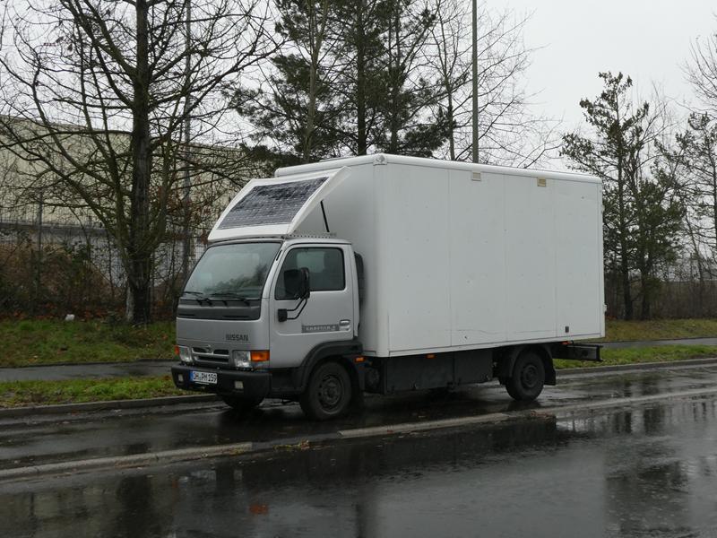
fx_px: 911
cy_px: 269
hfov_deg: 42.9
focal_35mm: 44
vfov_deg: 32.9
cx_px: 358
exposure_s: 1/80
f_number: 3.9
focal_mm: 7.8
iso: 125
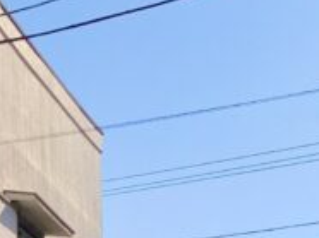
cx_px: -151
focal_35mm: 179
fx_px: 1647
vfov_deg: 8.0
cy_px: 419
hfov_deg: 10.7
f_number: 1.8
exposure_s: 1/2075
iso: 25
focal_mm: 4.25
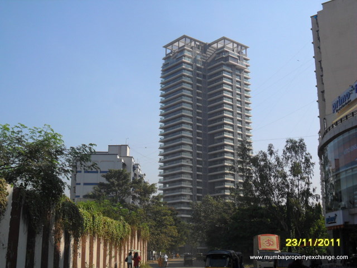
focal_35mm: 44
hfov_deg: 42.9
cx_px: 178
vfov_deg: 32.9
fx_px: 454
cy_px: 134
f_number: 4.5
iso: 100
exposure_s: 1/750
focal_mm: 7.8
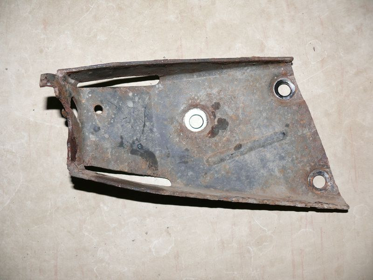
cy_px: 140
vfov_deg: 40.7
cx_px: 186
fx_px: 377
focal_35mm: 35
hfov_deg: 52.6
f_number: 2.8
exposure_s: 1/30
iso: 100
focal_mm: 7.4
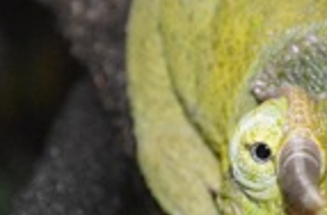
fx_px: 3997
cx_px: 316
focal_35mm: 442
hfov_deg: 4.7
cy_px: 175
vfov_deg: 3.1
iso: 6400
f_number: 8
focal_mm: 70
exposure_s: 1/60
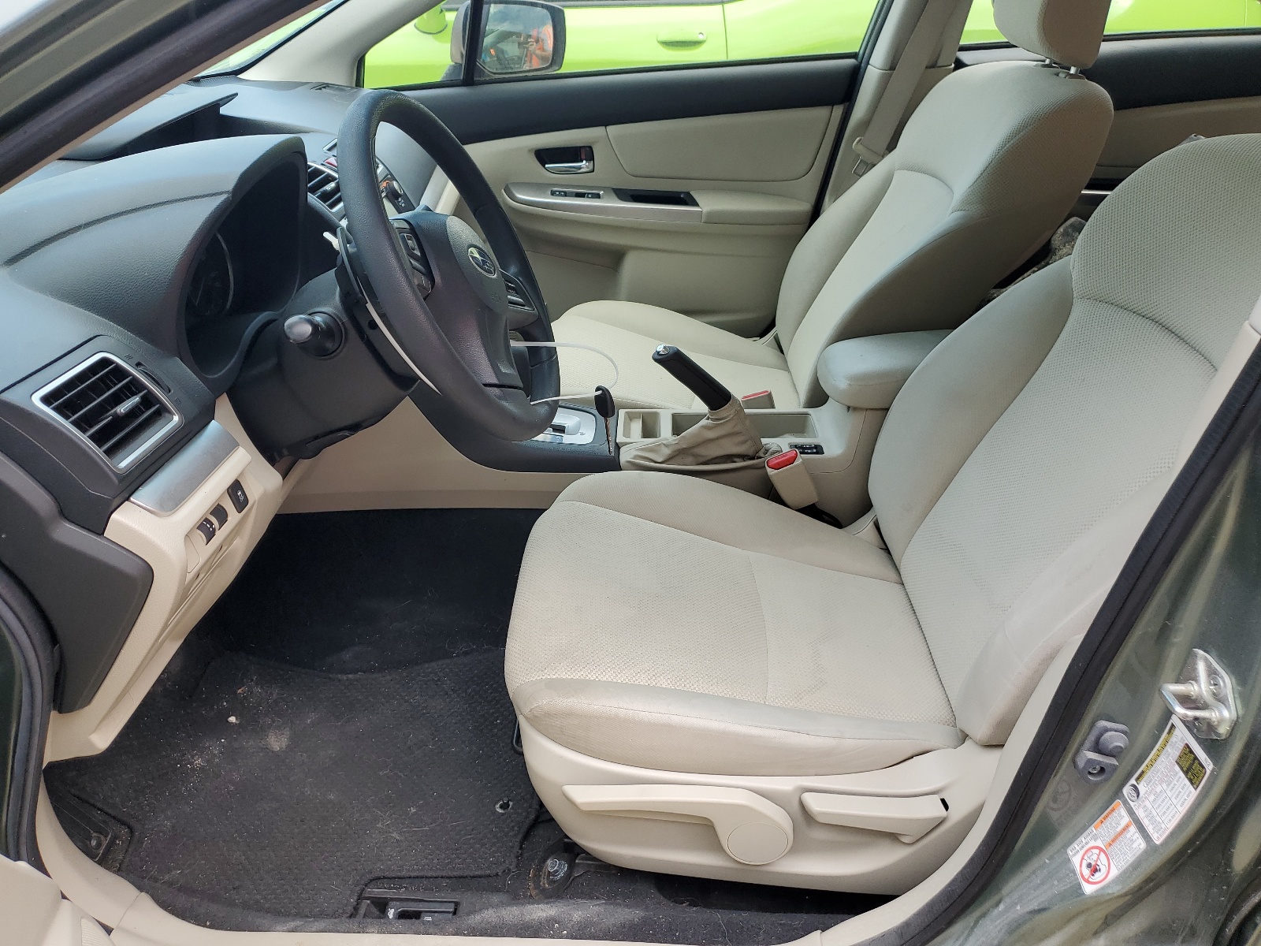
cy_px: 473
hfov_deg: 67.3
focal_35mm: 26
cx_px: 630
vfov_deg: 53.1
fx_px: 947
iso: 50
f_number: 1.5
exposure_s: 1/217
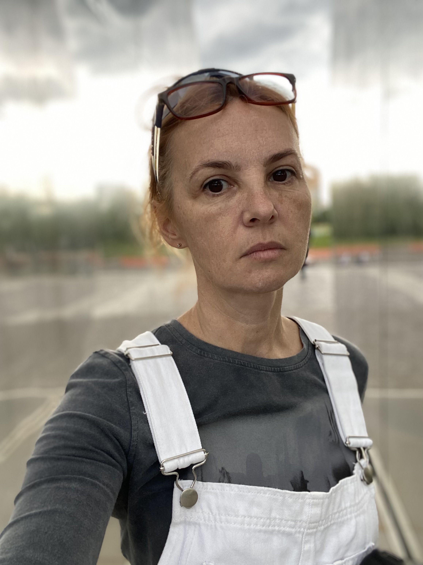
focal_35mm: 30
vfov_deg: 60.0
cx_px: 212
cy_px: 282
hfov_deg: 46.8
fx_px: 489
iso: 64
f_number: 2.2
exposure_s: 1/122
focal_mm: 2.71
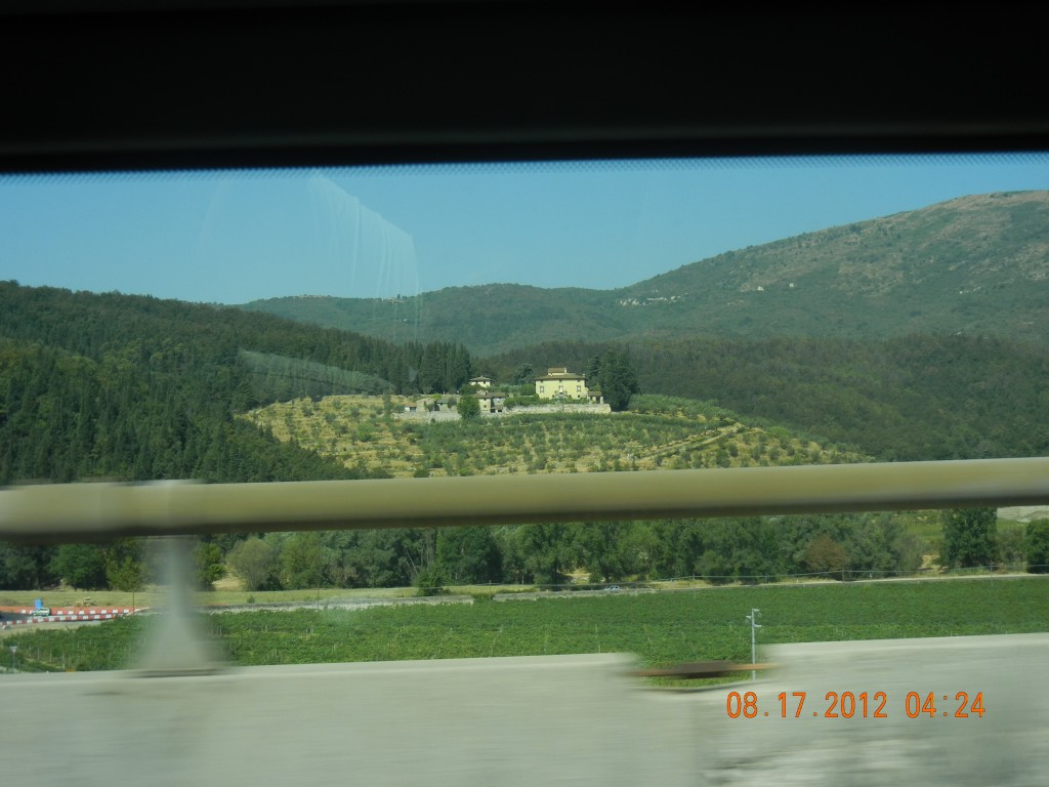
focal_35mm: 52
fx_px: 1576
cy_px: 394
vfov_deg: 28.0
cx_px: 524
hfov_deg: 36.8
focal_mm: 9.3
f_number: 7.8
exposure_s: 1/272
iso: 160
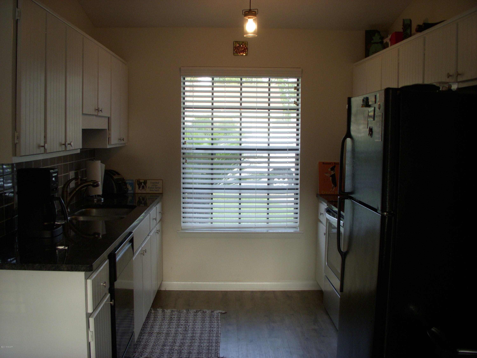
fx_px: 524
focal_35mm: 38
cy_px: 179
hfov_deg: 49.0
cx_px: 238
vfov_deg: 37.7
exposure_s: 1/30
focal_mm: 6.3
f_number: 3.3
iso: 125
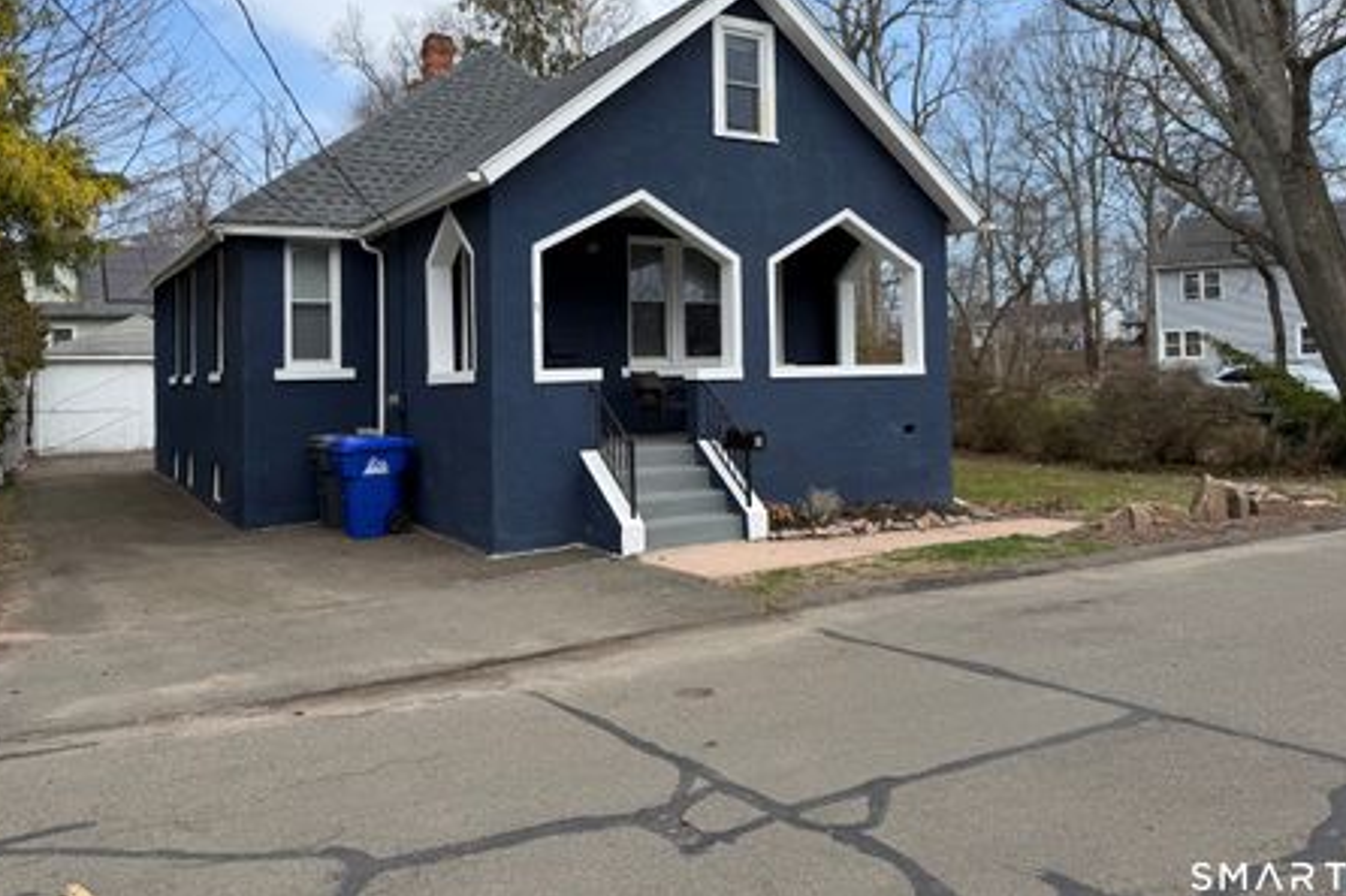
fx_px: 1046
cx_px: 661
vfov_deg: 46.0
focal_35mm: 28
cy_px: 336
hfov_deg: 65.5
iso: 80
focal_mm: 6.76
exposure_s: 1/2907
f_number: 1.78
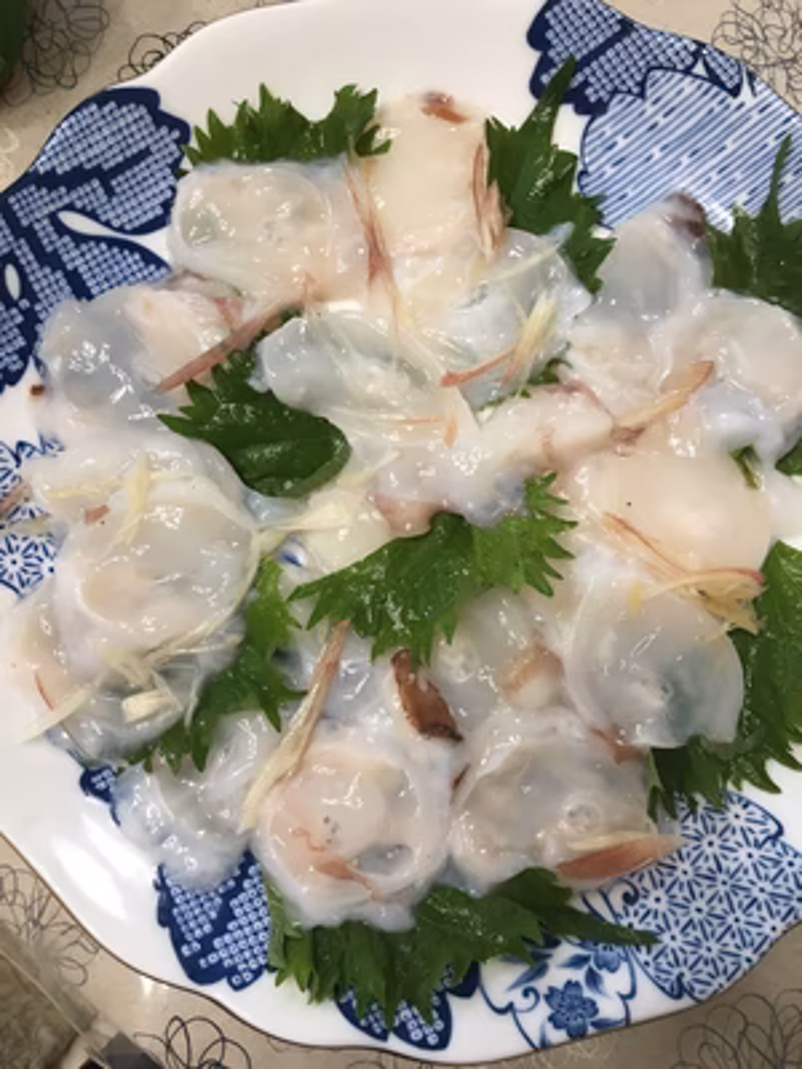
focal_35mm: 29
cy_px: 534
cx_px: 401
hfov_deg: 48.2
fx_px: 896
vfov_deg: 61.7
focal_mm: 4.15
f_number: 2.2
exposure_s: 1/30
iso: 50
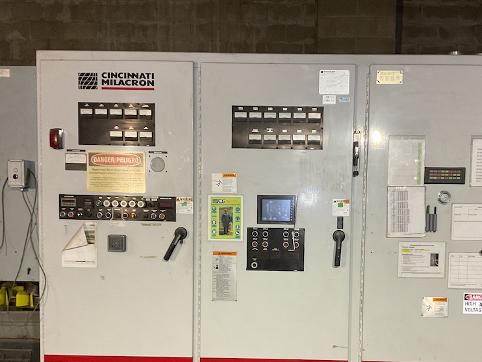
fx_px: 557
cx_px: 288
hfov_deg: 46.5
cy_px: 236
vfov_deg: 35.7
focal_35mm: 40
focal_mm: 3
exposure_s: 1/60
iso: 160
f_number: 1.8
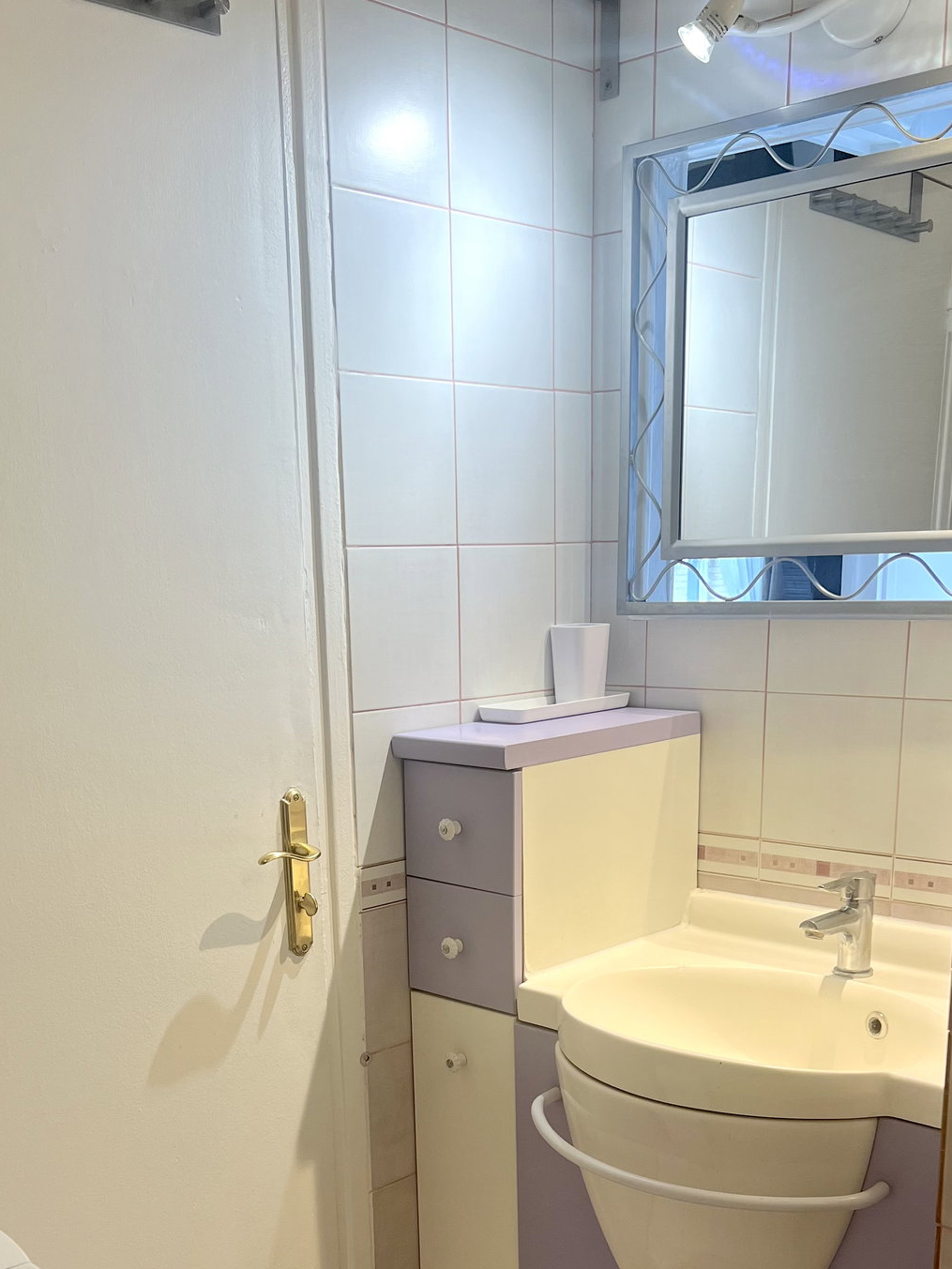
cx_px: 438
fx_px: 1503
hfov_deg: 35.1
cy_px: 965
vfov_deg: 44.1
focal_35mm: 41
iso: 64
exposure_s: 1/100
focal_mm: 5.7
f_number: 1.5
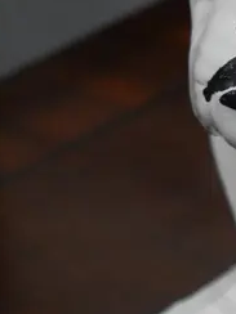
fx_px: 2745
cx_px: 379
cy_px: 157
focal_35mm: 302
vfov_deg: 6.6
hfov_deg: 4.9
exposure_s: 1/80
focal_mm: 36
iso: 500
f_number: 5.5
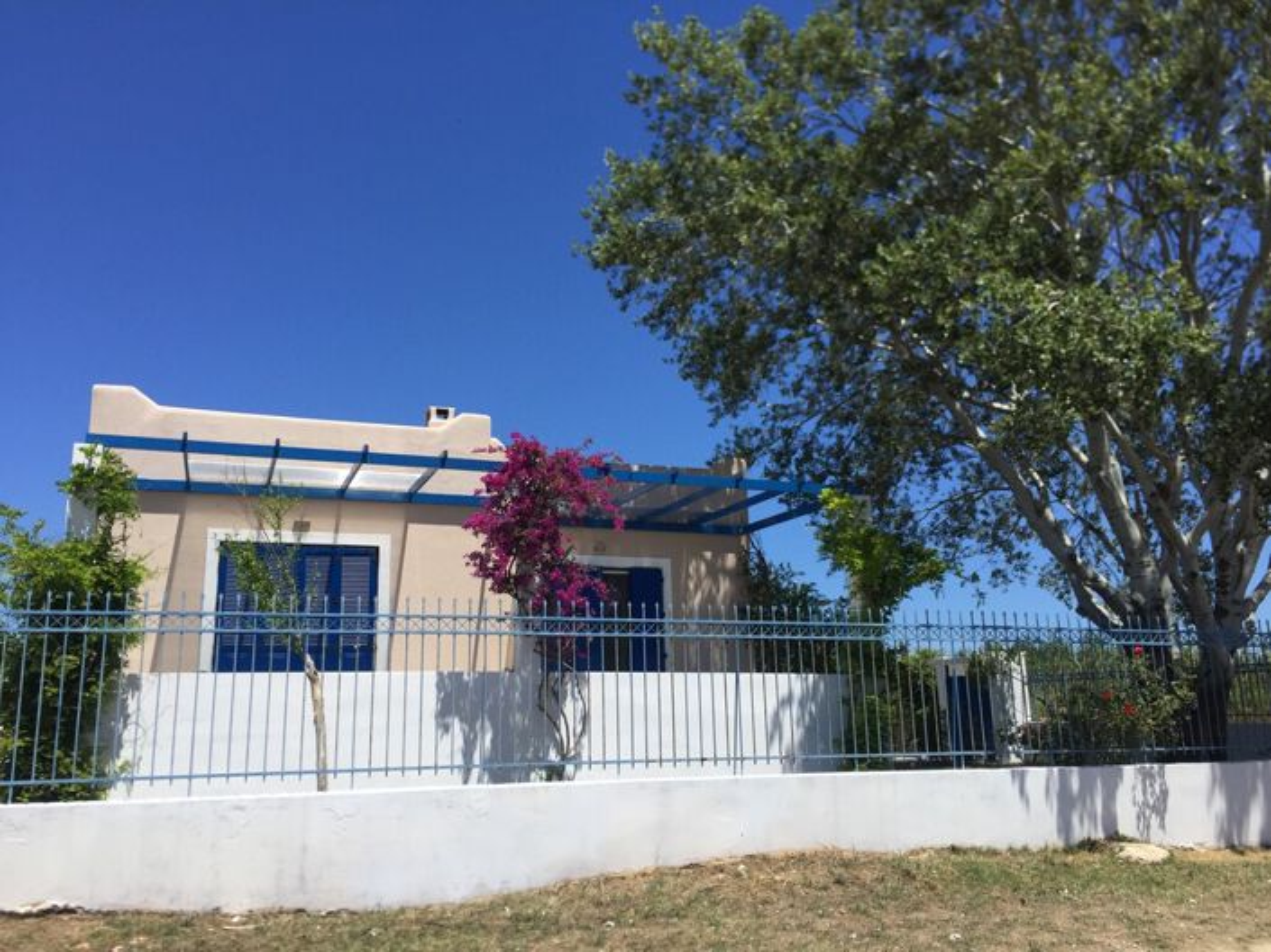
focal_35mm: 29
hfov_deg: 61.7
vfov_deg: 48.2
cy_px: 476
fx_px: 1064
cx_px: 636
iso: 32
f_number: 2.2
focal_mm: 4.15
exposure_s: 1/2825
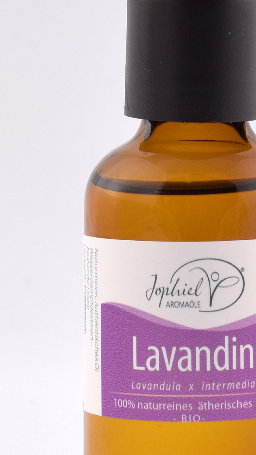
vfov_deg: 16.9
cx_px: 201
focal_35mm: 127
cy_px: 275
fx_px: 1529
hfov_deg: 9.6
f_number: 11
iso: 200
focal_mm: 55
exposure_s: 1/125
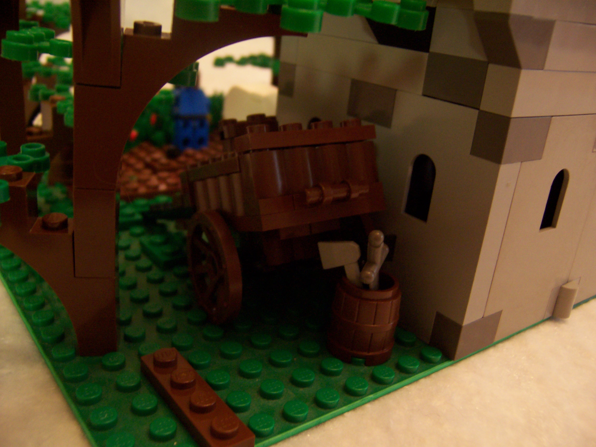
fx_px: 568
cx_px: 298
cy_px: 224
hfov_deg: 55.4
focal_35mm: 33
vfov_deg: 42.9
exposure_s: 1/8
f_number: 2.8
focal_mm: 5.5
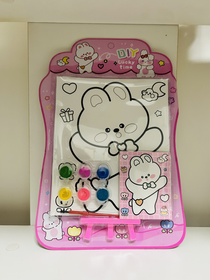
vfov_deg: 67.3
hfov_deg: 53.1
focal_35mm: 26
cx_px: 105
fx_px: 210
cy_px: 140
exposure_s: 1/60
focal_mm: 5.7
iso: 250
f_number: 1.5
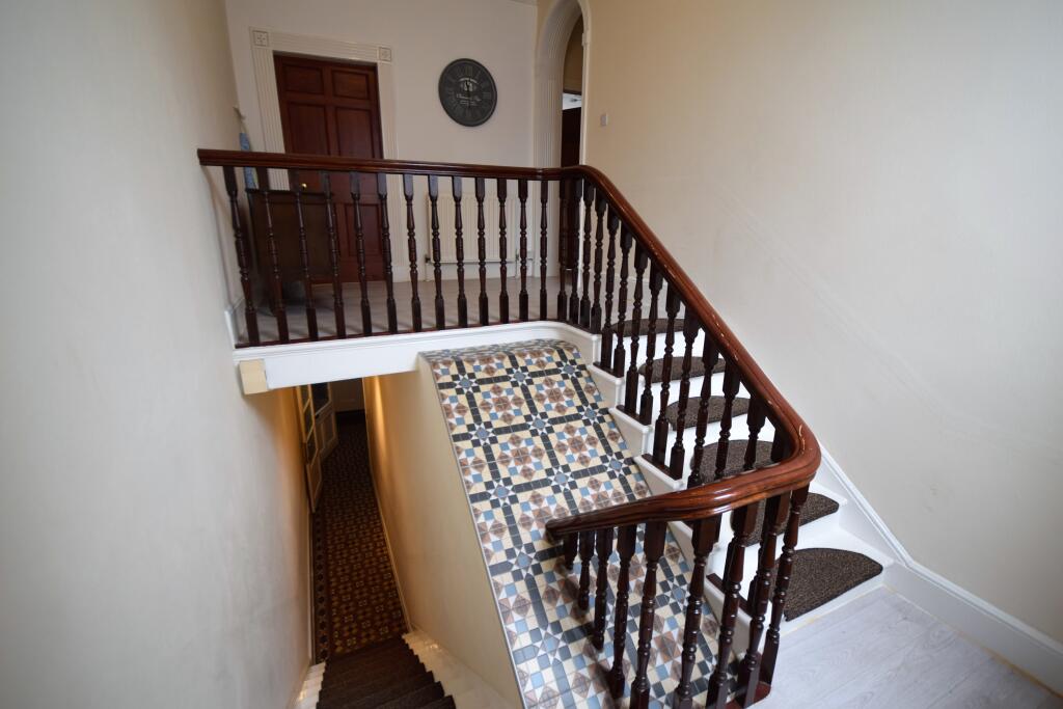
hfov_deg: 100.4
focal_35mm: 15
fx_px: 443
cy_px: 354
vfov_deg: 77.3
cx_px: 532
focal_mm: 10
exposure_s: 1/60
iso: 500
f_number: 4
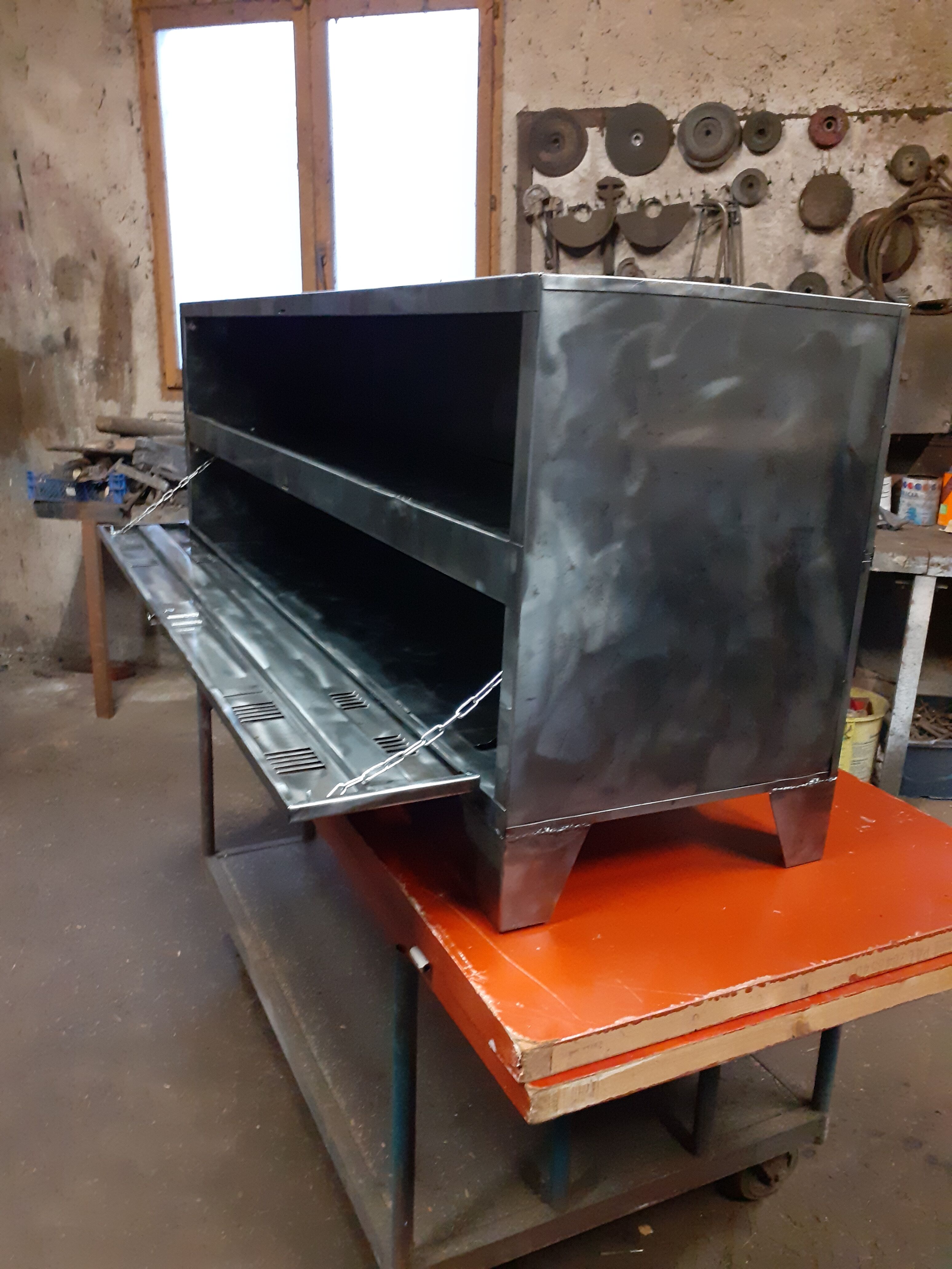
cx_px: 476
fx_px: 990
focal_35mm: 27
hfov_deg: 51.4
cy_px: 634
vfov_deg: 65.3
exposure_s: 1/25
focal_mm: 3.6
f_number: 1.9
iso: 400
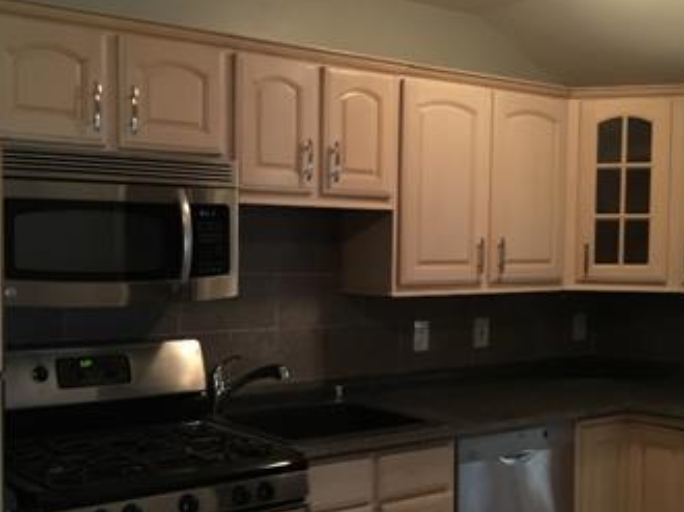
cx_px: 282
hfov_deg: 42.0
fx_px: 889
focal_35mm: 45
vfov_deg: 32.1
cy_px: 301
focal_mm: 4.15
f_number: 2.2
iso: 160
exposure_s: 1/4
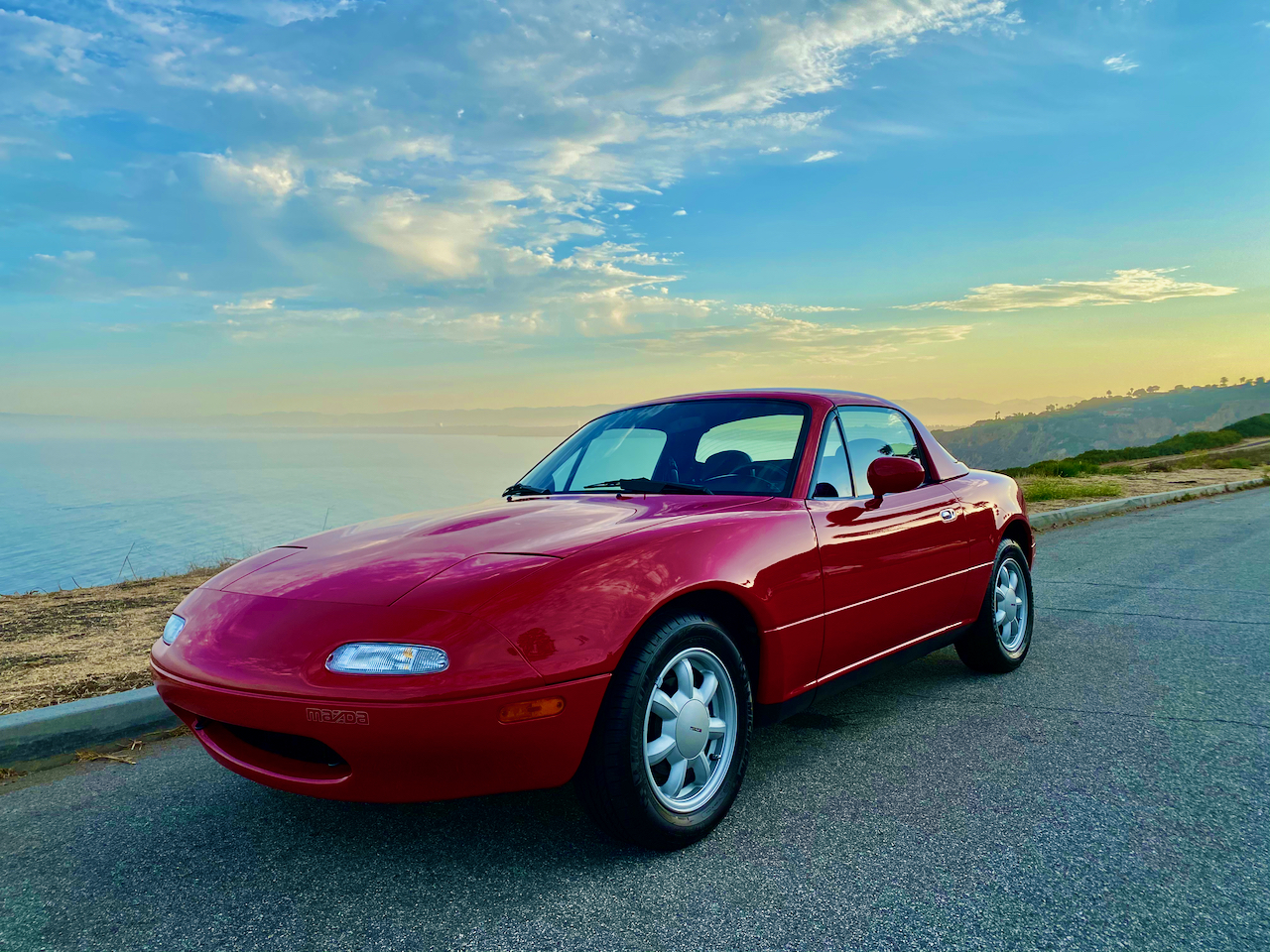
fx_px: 954
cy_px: 476
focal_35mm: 26
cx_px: 635
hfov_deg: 67.3
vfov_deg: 53.1
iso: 32
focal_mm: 4.25
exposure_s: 1/1838
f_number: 1.8
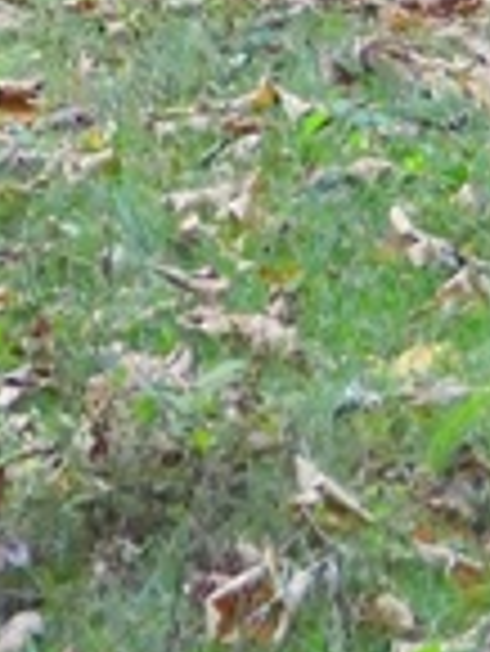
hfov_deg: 2.6
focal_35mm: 580
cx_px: -333
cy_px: -1079
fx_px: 10931
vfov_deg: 3.4
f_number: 4
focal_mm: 18.7
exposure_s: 1/20
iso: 400
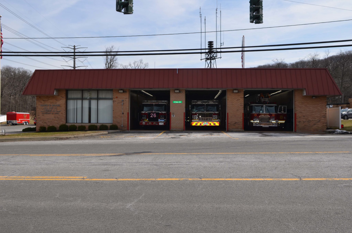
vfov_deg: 43.4
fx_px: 293
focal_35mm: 30
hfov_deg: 62.0
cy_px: 116
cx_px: 176
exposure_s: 1/250
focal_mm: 20
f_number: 9
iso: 100
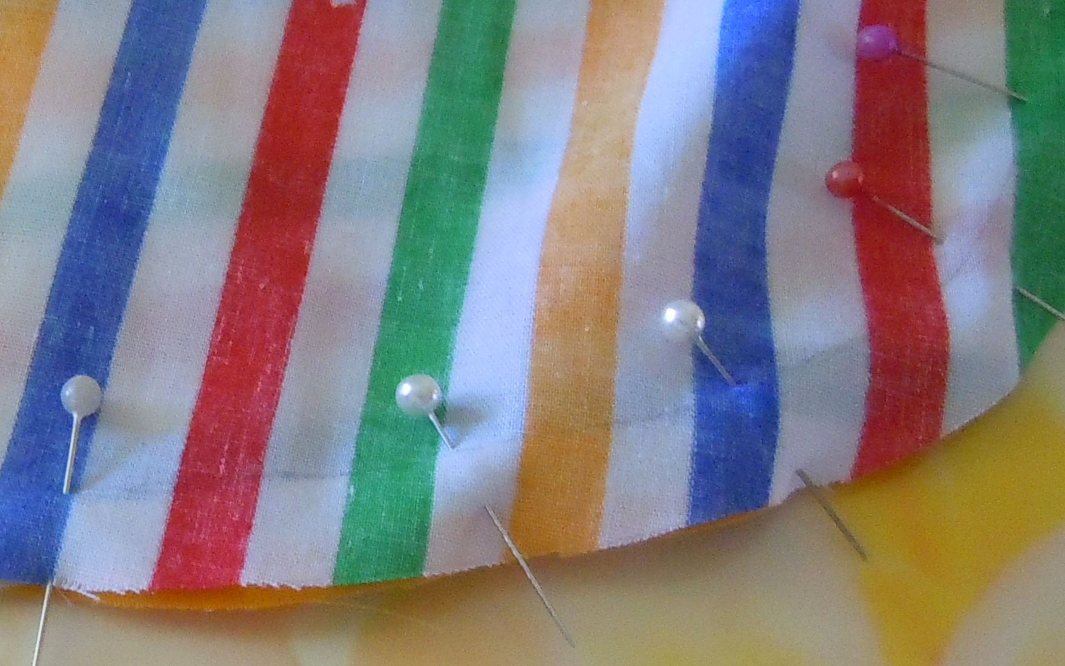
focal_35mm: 78
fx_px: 2264
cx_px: -91
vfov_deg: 16.7
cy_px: 356
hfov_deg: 24.7
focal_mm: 5.4
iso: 800
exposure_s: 1/30
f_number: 3.5
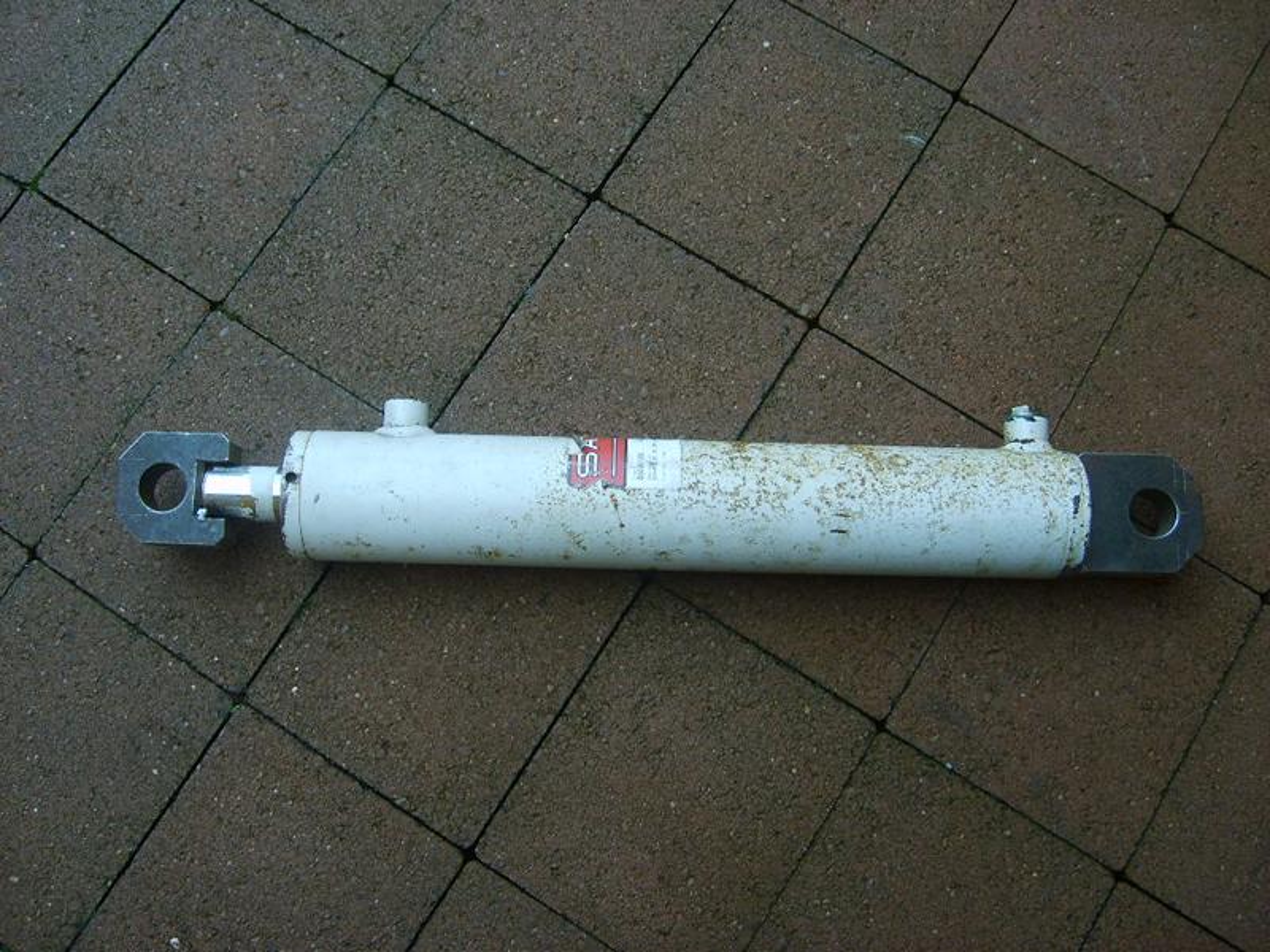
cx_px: 635
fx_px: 1284
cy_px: 476
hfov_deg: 52.6
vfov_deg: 40.7
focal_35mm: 35
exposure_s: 1/30
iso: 123
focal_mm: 5.8
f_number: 2.8
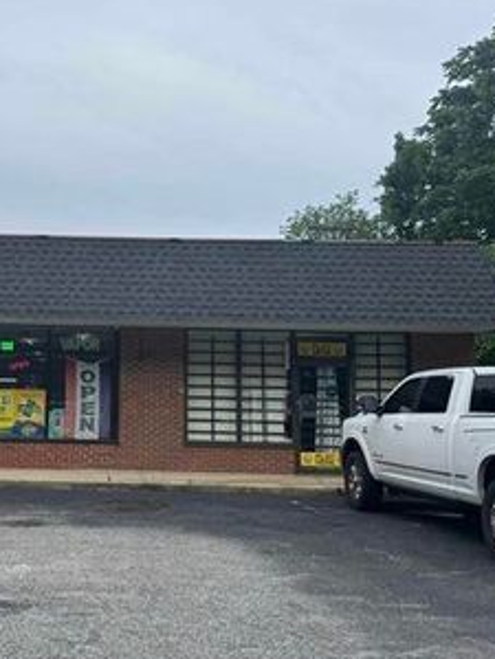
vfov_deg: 46.8
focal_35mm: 40
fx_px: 763
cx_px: 90
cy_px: 331
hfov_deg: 34.7
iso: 80
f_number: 1.78
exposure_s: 1/1818
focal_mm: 6.76
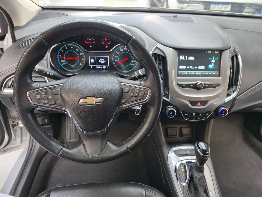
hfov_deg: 73.9
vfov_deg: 58.9
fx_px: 174
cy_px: 98
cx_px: 131
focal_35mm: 23
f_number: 1.7
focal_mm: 6.3
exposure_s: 1/60
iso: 125
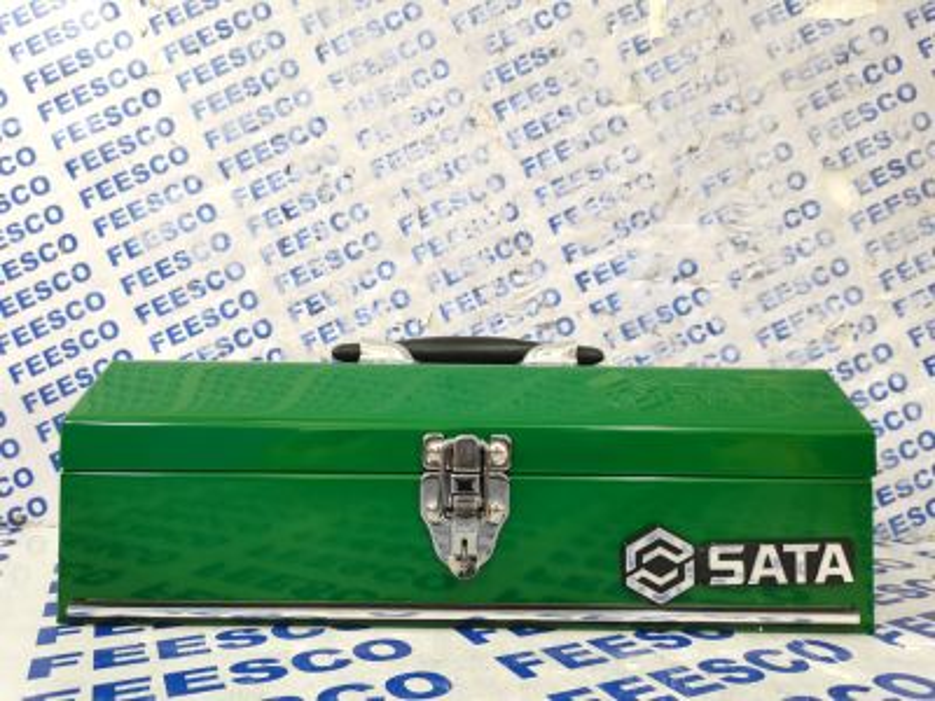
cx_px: 468
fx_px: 702
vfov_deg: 53.1
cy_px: 350
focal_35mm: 26
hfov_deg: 67.3
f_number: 1.8
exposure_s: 1/30
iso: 800
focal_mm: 5.58
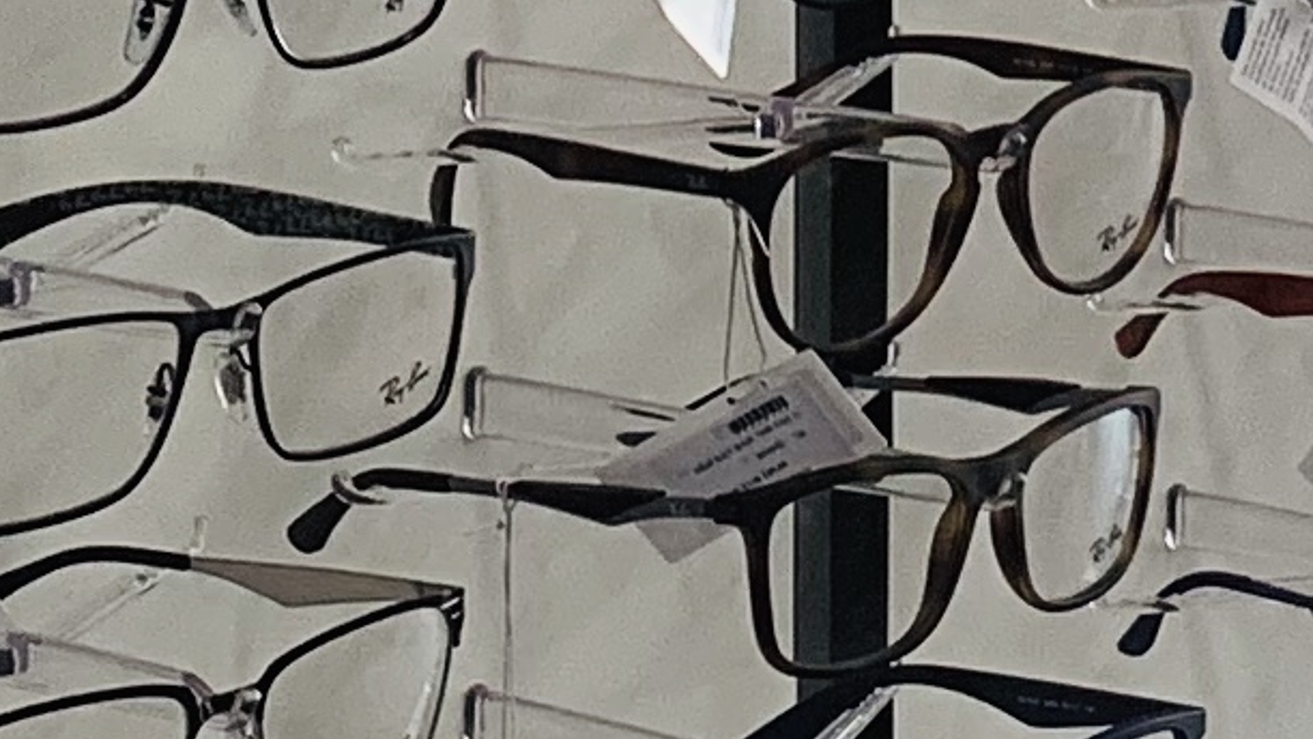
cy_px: -1278
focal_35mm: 187
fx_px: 6512
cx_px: 1087
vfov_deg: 6.1
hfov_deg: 11.5
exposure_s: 1/121
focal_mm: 4.25
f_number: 1.8
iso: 50
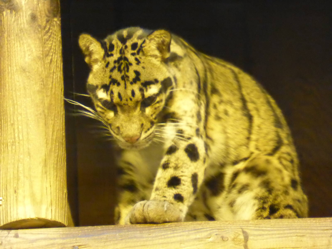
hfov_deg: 4.4
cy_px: 124
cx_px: 166
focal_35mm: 451
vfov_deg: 3.3
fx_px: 4326
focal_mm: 73.1
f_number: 6
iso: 2000
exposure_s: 1/15
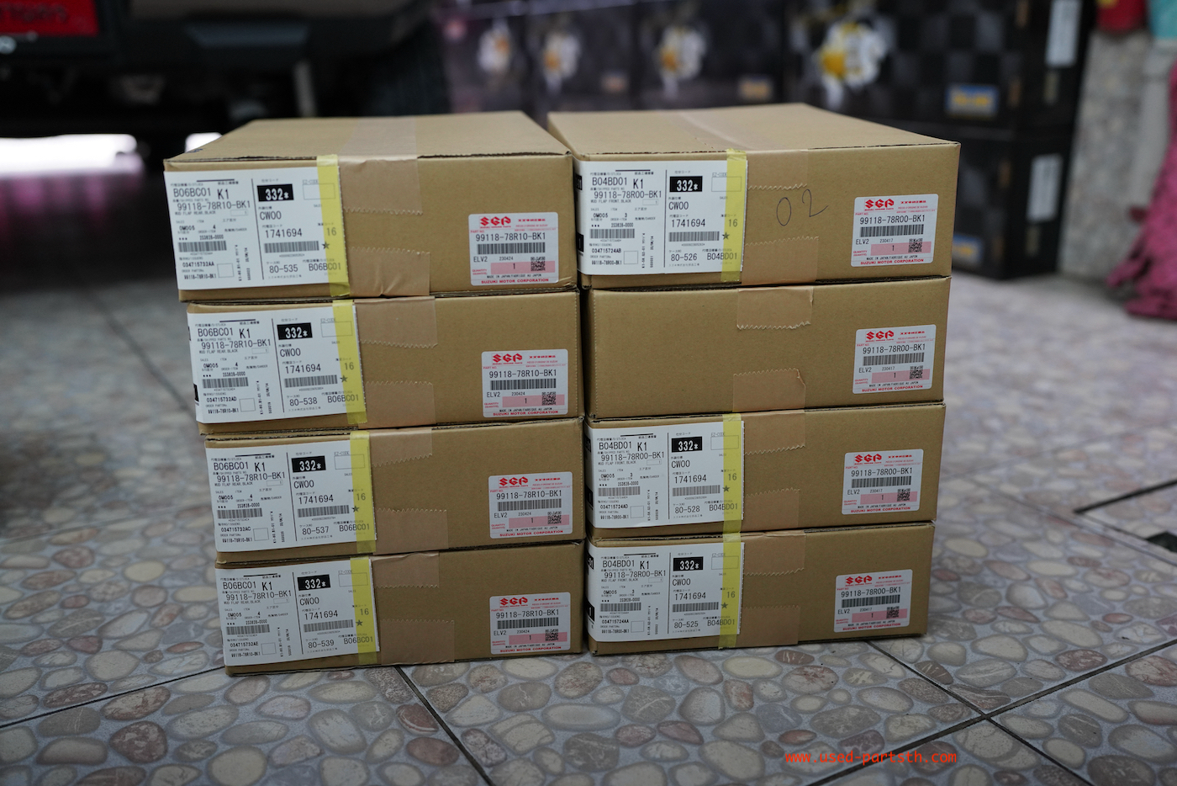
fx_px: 1144
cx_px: 588
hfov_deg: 54.4
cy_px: 393
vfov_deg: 37.9
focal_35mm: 35
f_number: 2.5
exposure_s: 1/400
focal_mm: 35
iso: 1600
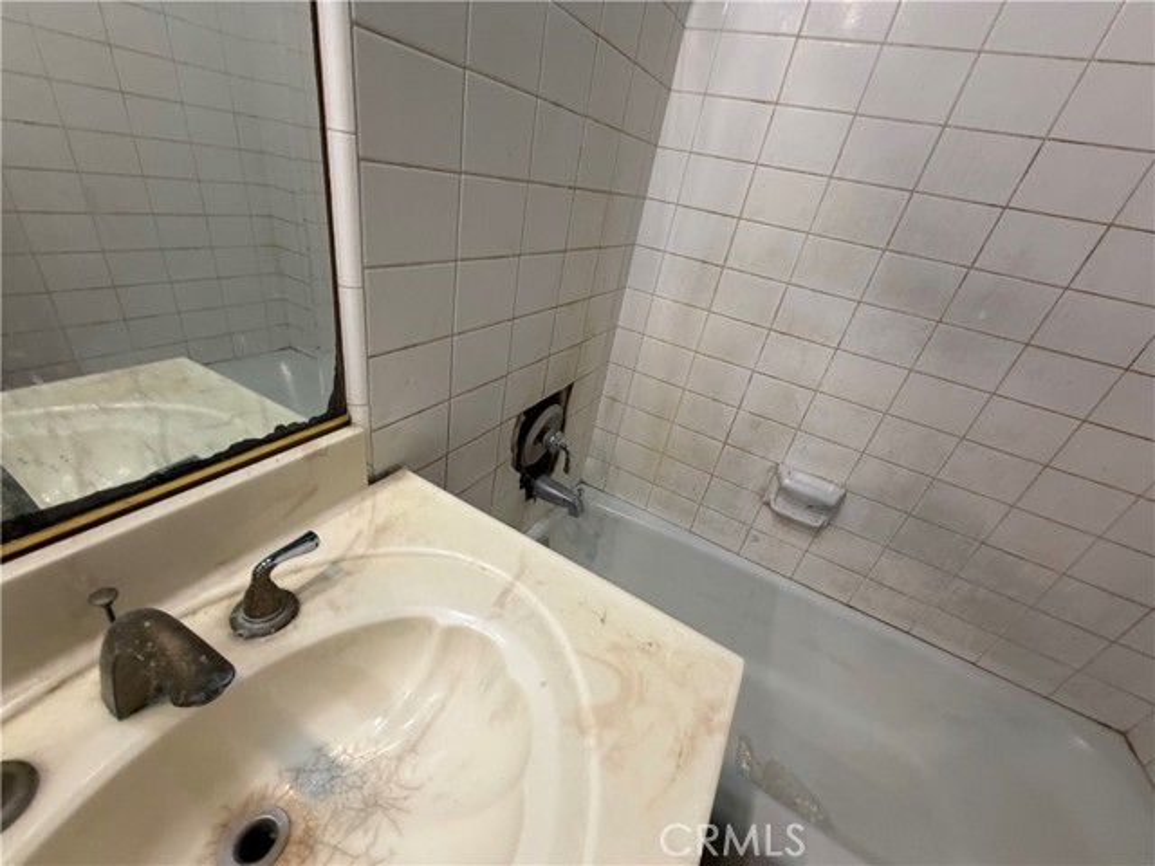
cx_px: 578
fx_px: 467
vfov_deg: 85.7
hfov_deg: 102.1
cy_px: 433
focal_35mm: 14
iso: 160
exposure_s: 1/60
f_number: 2.2
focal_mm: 2.22
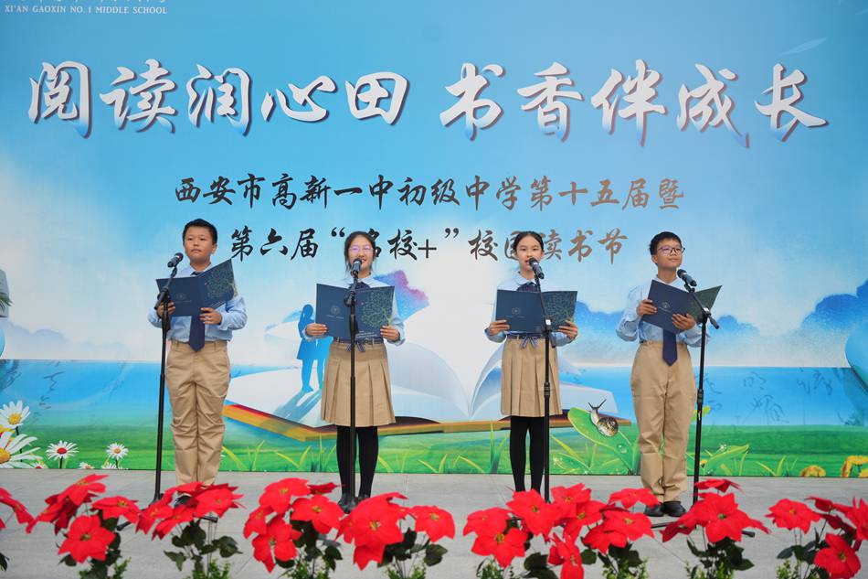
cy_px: 290
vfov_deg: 29.9
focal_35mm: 45
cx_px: 434
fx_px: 1085
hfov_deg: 43.6
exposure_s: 1/250
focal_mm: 45
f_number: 3.5
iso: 100
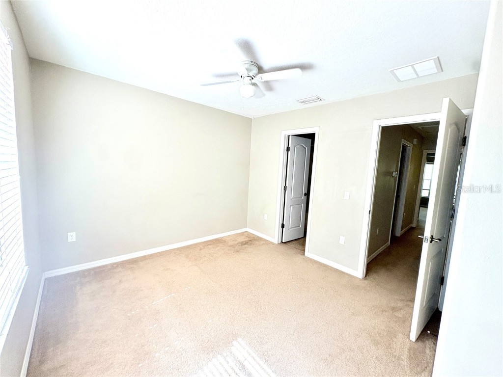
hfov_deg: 102.1
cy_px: 188
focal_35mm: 14
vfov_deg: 85.7
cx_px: 252
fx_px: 203
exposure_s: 1/99
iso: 160
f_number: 2.2
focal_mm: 2.22
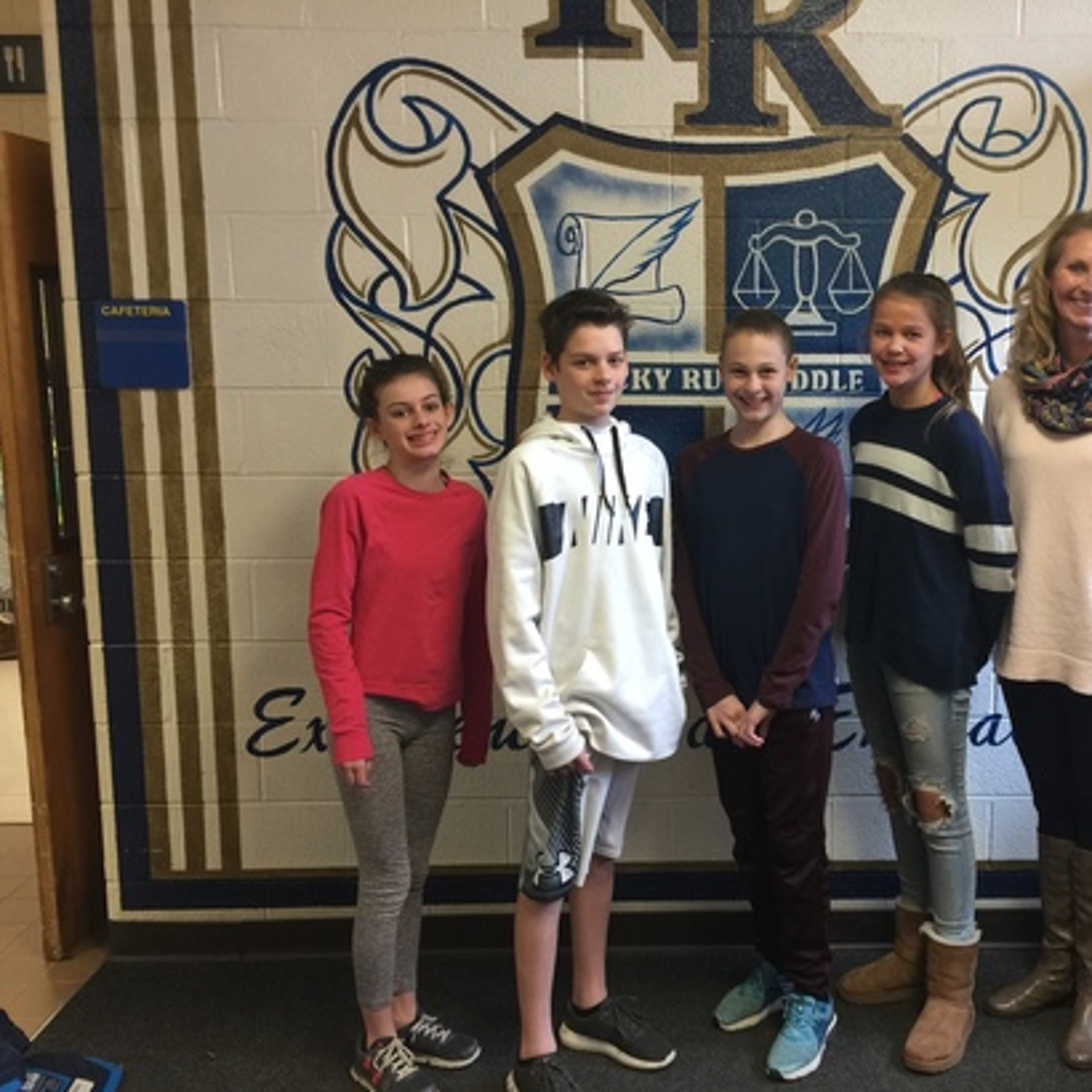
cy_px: 551
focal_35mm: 35
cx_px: 730
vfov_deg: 47.2
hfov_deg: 46.5
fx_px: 1249
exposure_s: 1/15
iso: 50
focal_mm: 4.15
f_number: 2.2
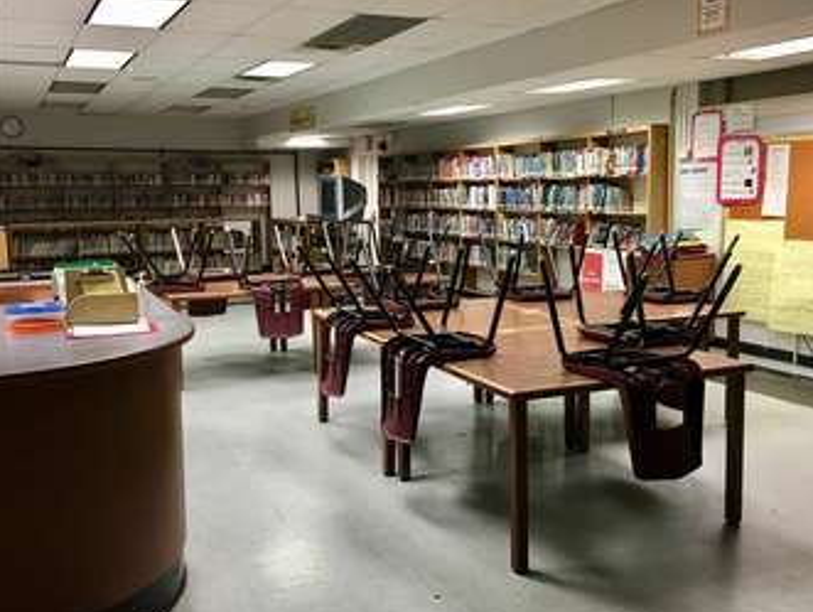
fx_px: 823
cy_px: 288
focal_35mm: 35
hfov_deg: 52.6
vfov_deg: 40.8
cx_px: 408
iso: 50
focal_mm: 4.15
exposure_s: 1/15
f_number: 2.2
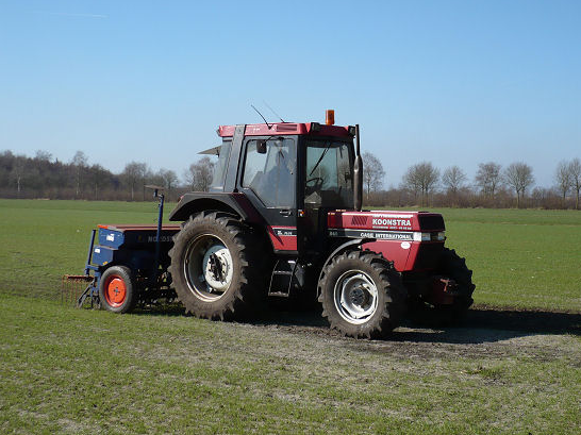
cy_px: 212
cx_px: 298
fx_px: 1090
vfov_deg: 22.6
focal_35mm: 65
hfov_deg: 29.8
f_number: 3.8
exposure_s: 1/800
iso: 100
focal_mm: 10.4
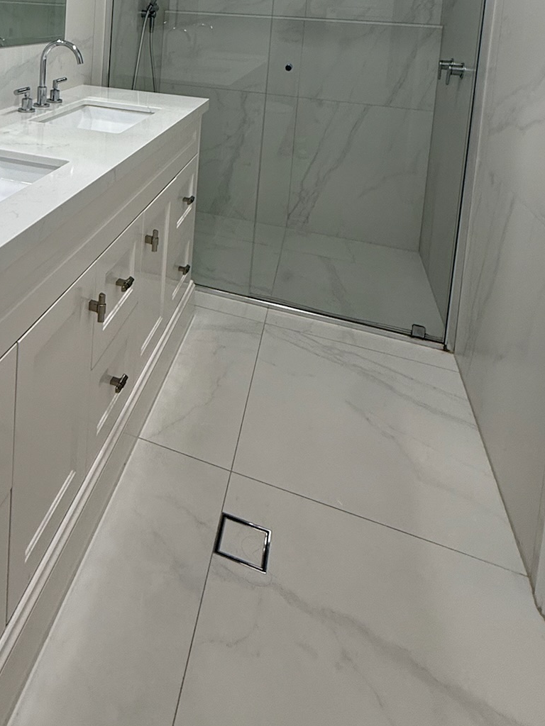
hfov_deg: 46.3
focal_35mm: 28
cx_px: 84
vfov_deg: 54.2
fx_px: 588
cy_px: 56
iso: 100
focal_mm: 2.22
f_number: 2.2
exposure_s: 1/100
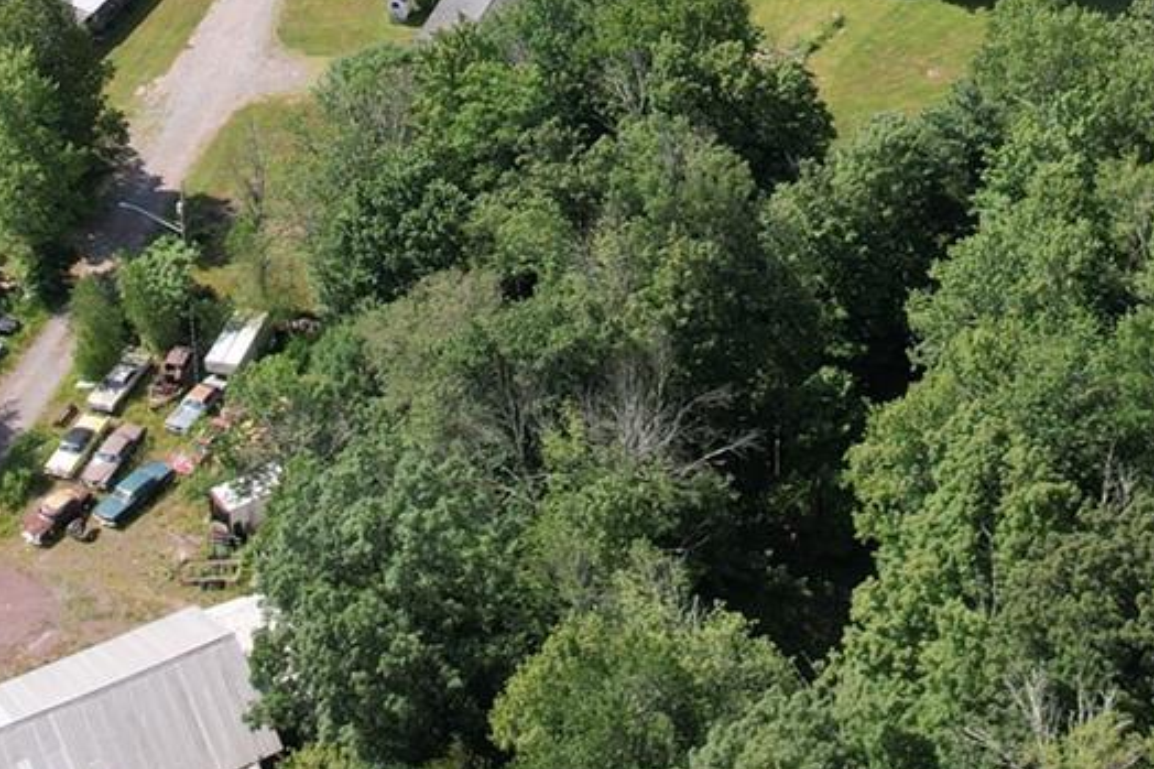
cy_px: -413
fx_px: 2756
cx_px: 729
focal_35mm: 86
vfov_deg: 14.7
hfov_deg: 23.6
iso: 140
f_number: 2.8
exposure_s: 1/1500
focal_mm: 8.38
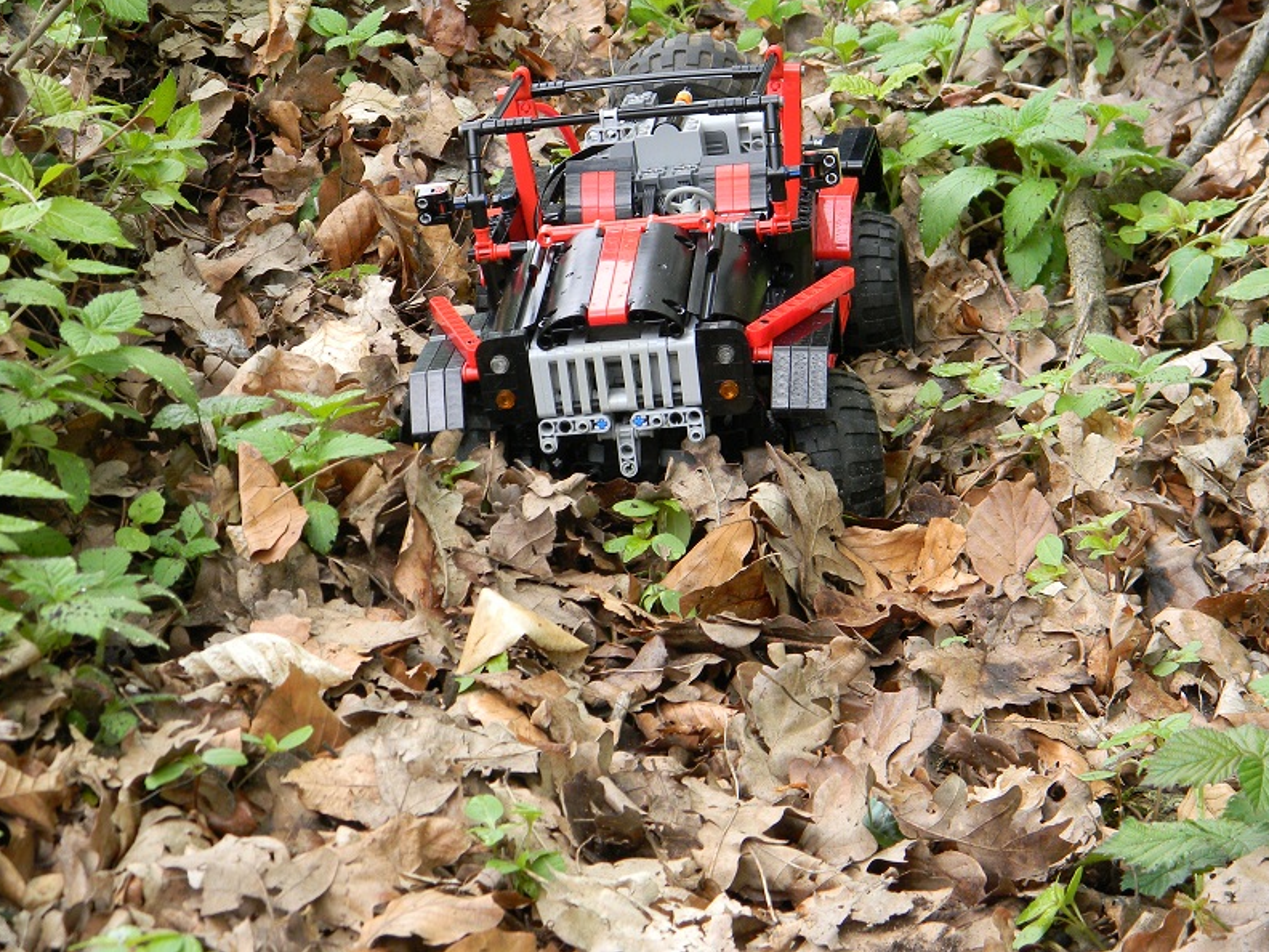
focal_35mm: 106
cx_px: 631
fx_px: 3886
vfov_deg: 14.0
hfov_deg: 18.5
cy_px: 473
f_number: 4.7
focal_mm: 19
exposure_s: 1/59.6
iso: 146
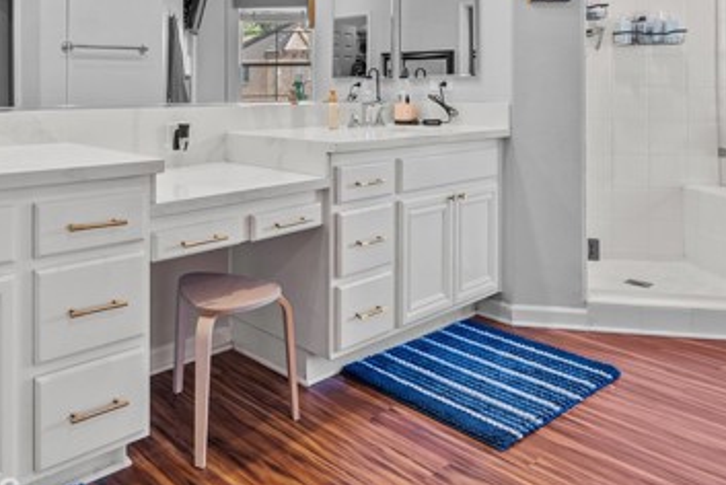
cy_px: 87
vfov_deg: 42.7
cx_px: 140
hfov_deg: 58.5
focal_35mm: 29
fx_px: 585
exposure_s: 1/8
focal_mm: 16
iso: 1000
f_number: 8
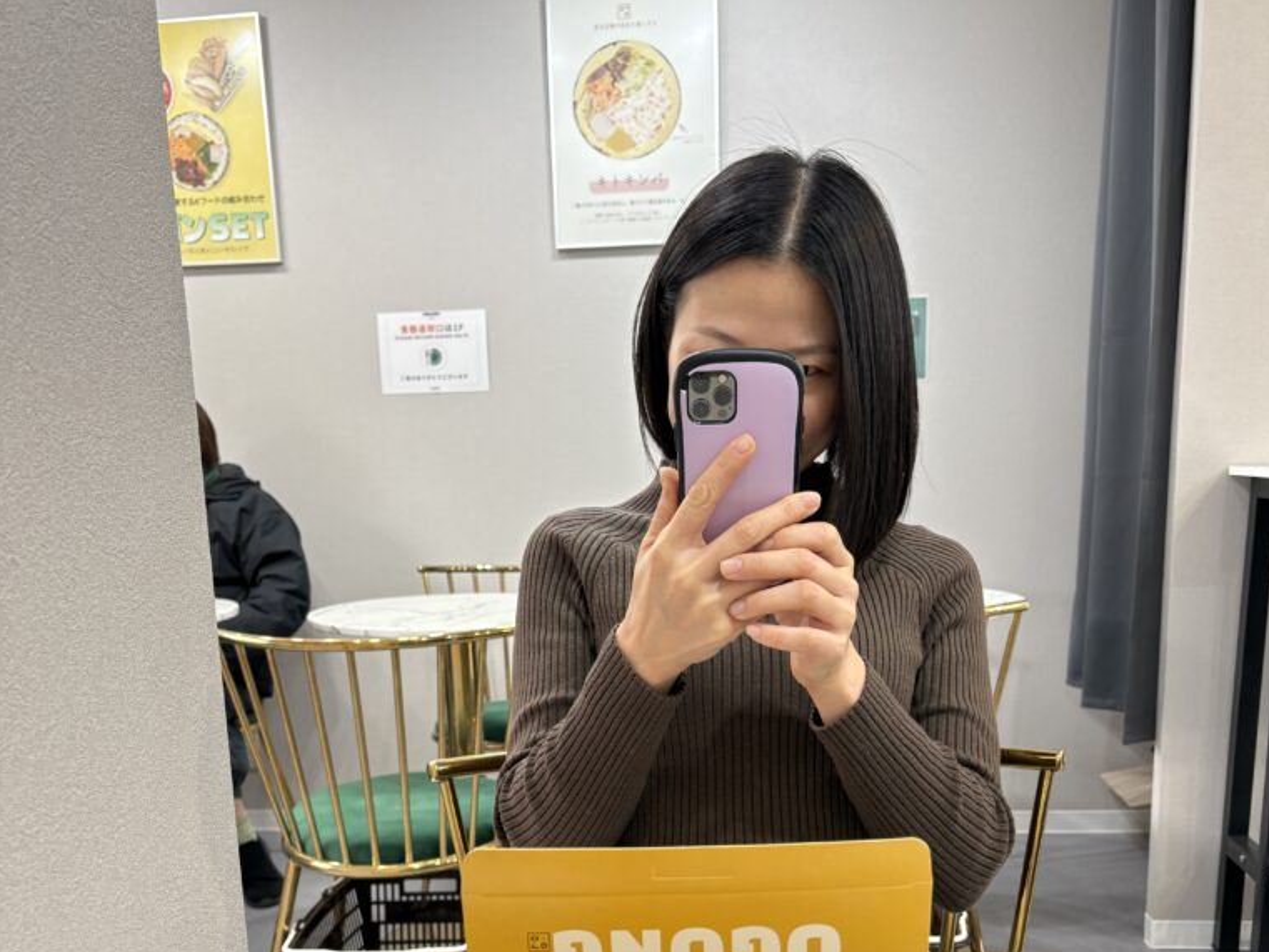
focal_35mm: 35
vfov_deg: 39.3
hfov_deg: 52.6
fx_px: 1283
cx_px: 635
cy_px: 745
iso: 80
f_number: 1.6
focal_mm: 5.96
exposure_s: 1/60
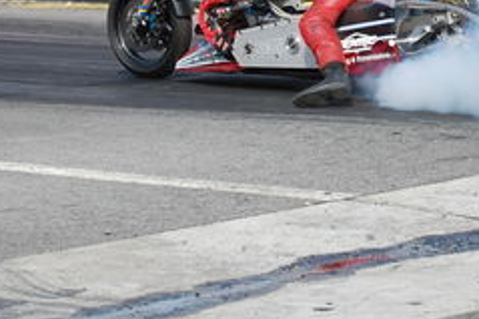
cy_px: -8
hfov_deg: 9.2
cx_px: 517
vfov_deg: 6.2
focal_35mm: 221
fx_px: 2943
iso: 200
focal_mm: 55
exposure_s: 1/320
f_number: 9
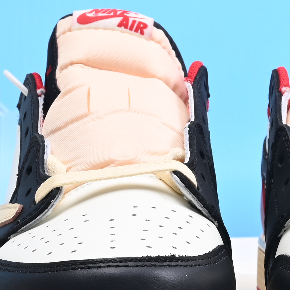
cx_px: 209
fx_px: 1640
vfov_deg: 10.1
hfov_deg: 10.1
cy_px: 27
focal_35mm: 173
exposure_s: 1/2
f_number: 16
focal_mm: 39
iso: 100
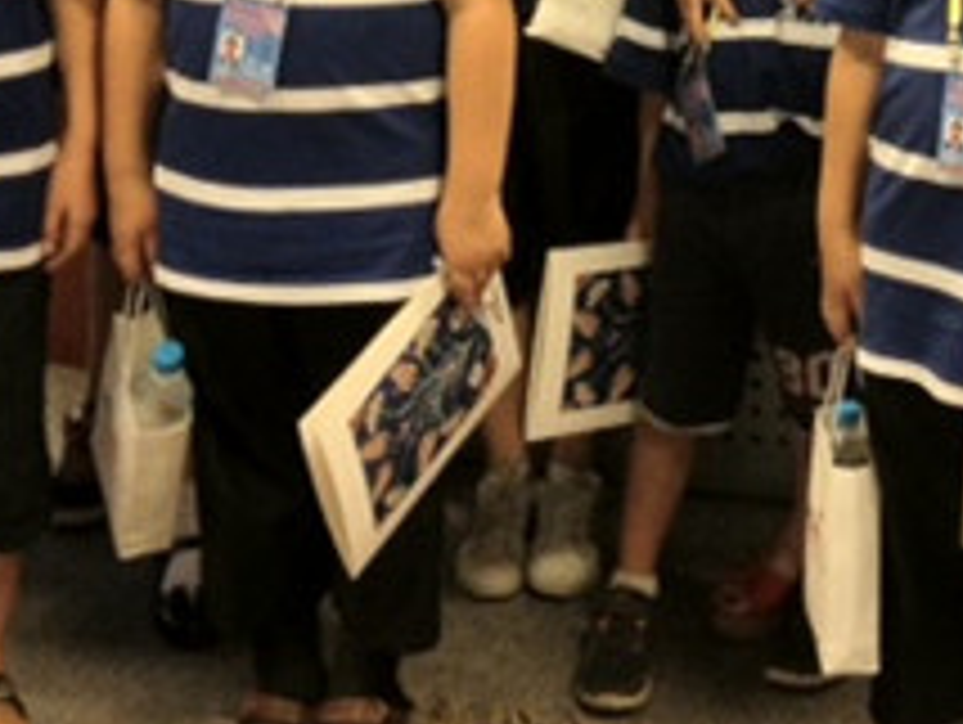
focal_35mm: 98
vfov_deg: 14.4
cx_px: 814
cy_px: -238
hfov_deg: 19.7
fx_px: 2729
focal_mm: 4.28
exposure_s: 1/20
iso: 200
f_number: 2.4
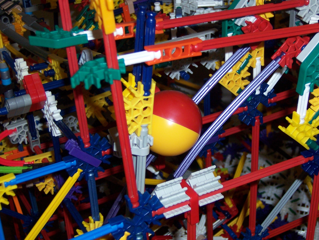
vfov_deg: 20.2
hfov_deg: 26.7
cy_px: 120
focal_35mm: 73
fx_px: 673
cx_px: 160
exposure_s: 1/90
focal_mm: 12.1
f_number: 4.3
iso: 140
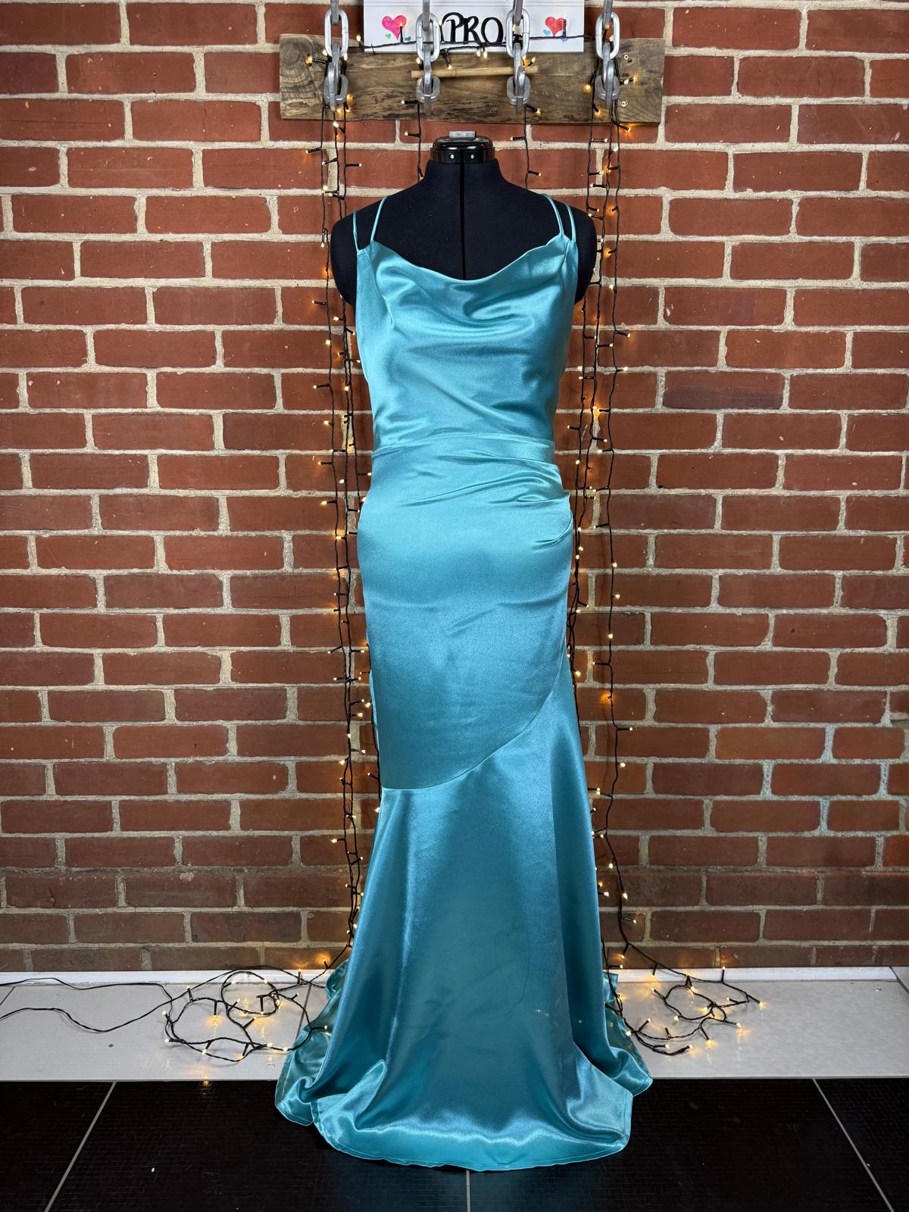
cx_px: 454
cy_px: 606
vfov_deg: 71.6
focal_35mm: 24
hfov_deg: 56.8
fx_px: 840
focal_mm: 6.76
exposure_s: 1/100
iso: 160
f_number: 1.78
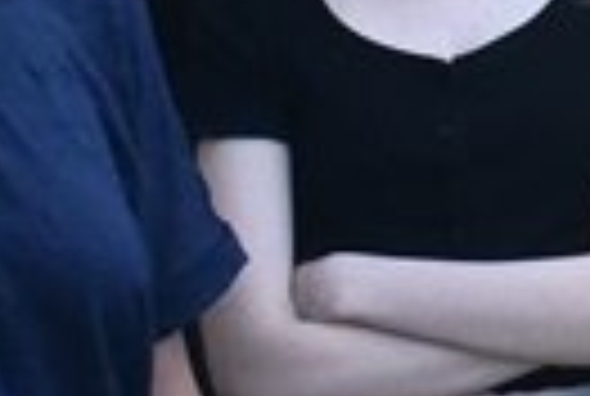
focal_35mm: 187
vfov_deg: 7.4
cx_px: 1693
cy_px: 315
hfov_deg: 9.1
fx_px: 3072
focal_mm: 24
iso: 3200
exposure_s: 1/2500
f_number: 8
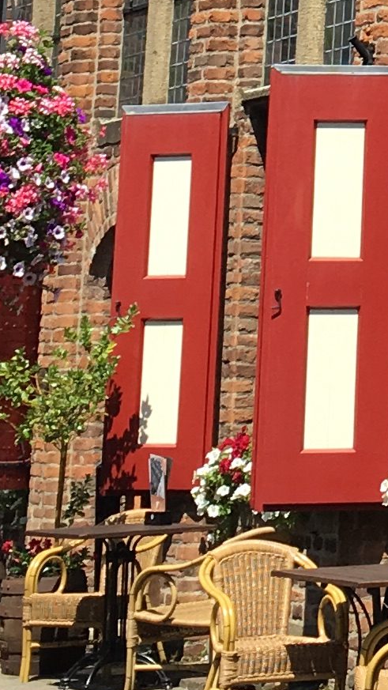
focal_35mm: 146
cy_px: -301
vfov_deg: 13.9
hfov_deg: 7.9
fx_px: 2671
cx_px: 797
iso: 25
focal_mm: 4.15
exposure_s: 1/1166
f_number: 2.2
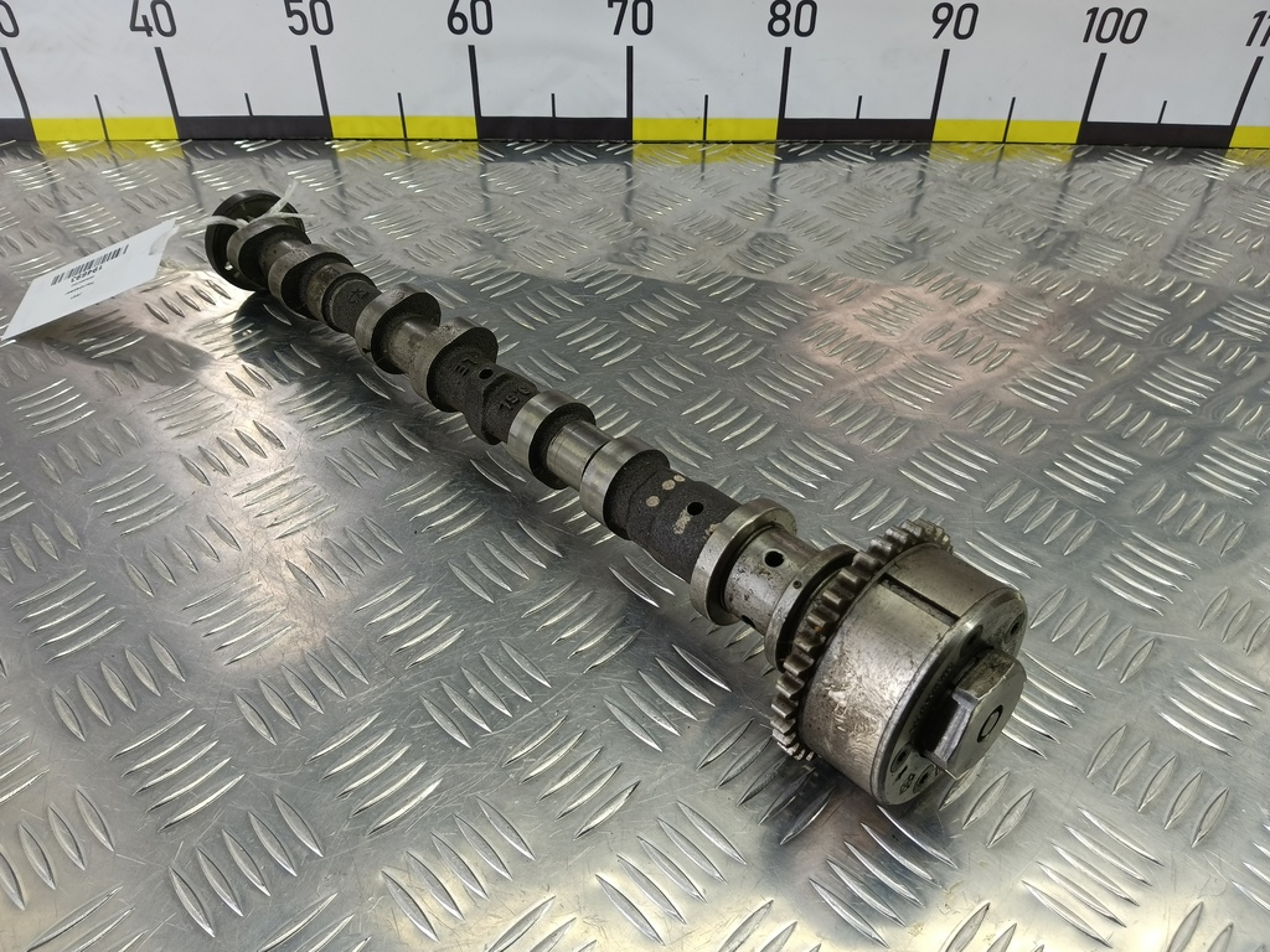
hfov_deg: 73.9
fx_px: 844
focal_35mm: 23
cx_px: 635
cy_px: 476
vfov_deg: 58.9
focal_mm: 4.11
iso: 90
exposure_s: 1/50
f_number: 1.6
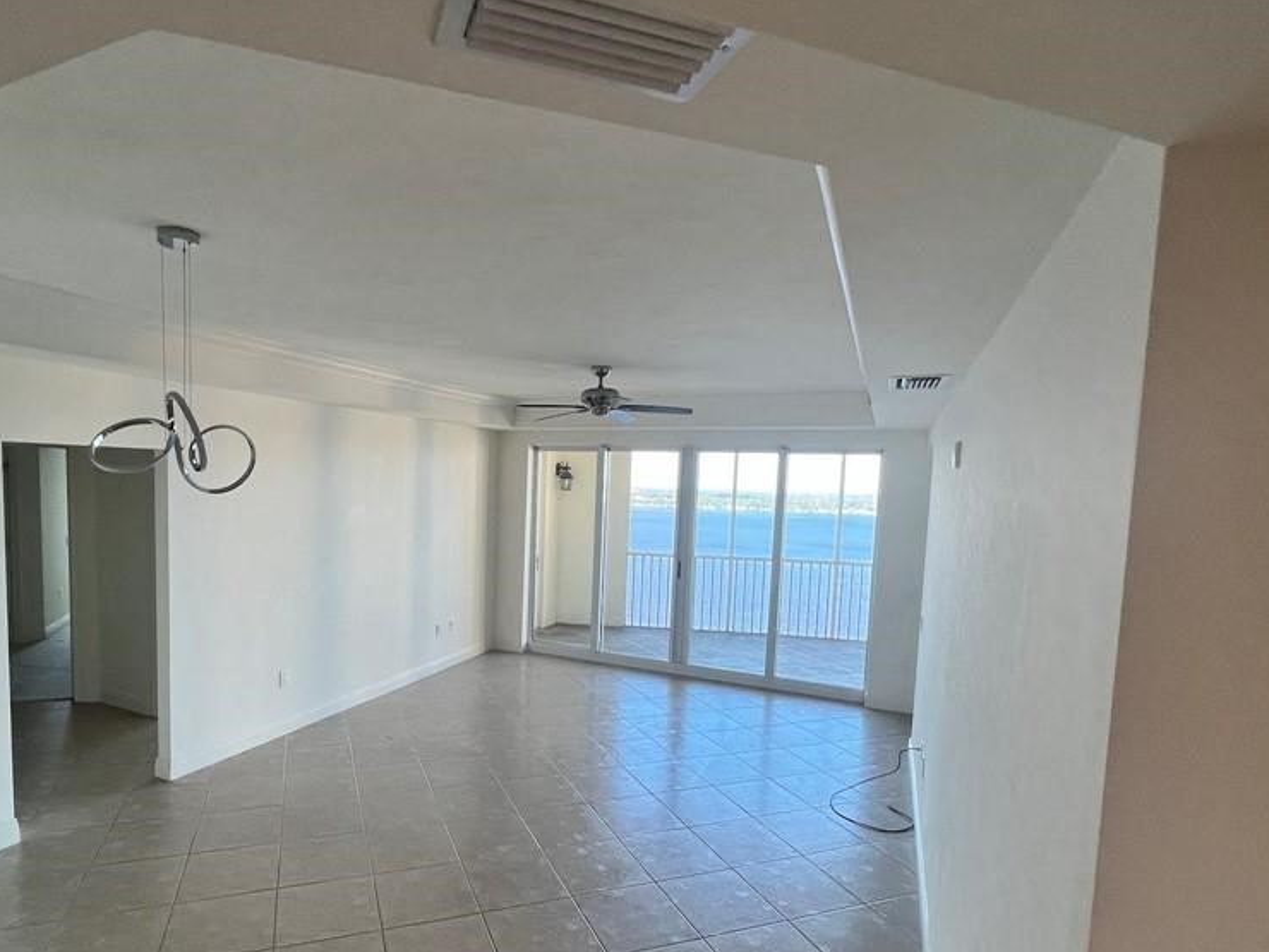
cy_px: 544
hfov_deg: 87.2
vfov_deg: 71.2
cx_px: 544
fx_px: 660
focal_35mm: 18
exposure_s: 1/122
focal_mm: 1.57
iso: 80
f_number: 1.8
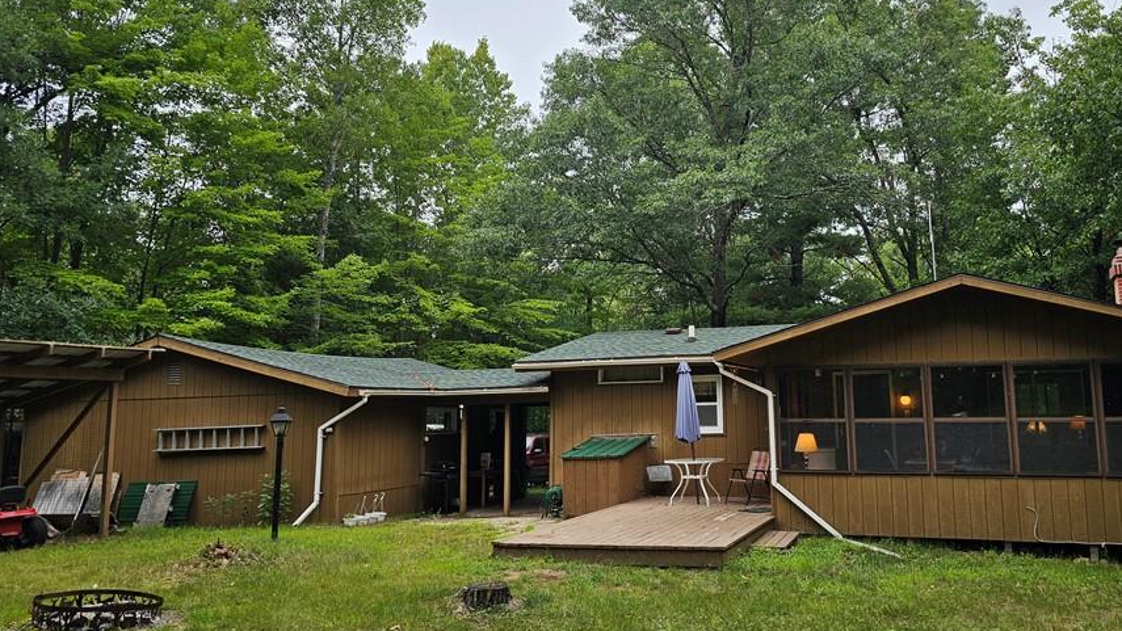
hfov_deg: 63.8
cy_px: 302
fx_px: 893
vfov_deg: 38.9
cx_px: 667
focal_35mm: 30
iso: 10
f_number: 1.7
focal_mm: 6.3
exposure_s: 1/322
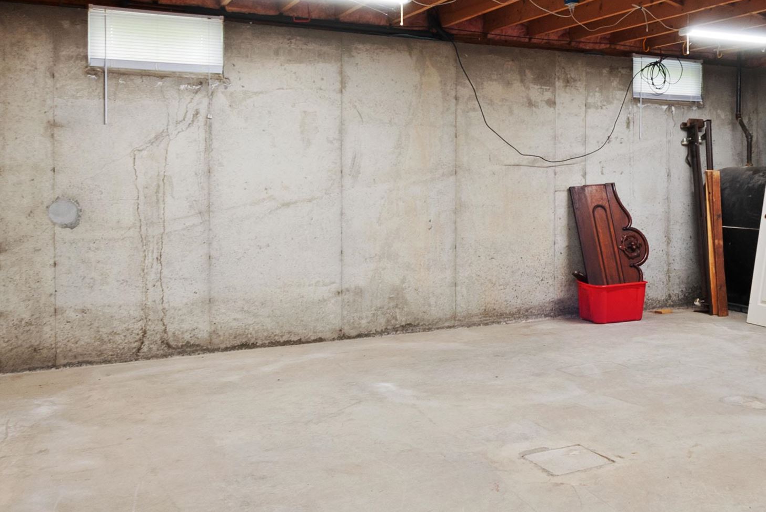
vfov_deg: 35.1
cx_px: 614
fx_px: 810
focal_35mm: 38
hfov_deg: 47.8
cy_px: 228
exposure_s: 1/1.67
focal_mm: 12
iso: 200
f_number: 9
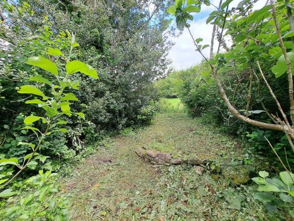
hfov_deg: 106.2
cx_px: 147
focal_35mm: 13
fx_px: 110
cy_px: 110
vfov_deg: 89.9
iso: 50
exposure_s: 1/241
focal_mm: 1.74
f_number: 2.2
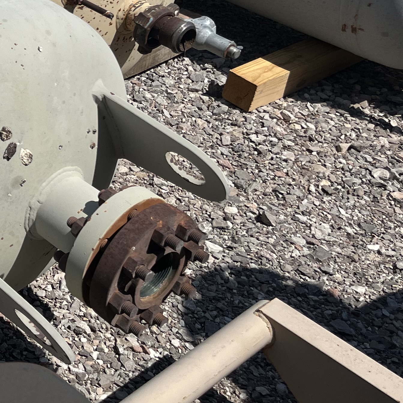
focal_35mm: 69
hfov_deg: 21.4
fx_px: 909
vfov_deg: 24.3
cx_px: -182
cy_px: 36
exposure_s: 1/7874
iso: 50
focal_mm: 5.1
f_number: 1.6
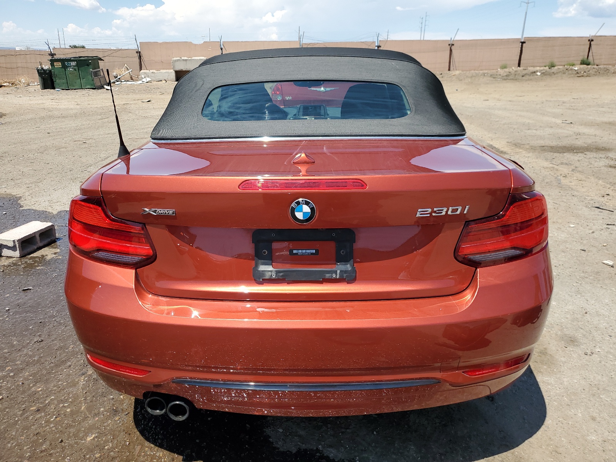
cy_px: 231
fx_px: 463
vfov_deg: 53.1
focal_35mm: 26
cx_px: 308
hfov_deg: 67.3
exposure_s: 1/2000
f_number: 1.5
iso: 50
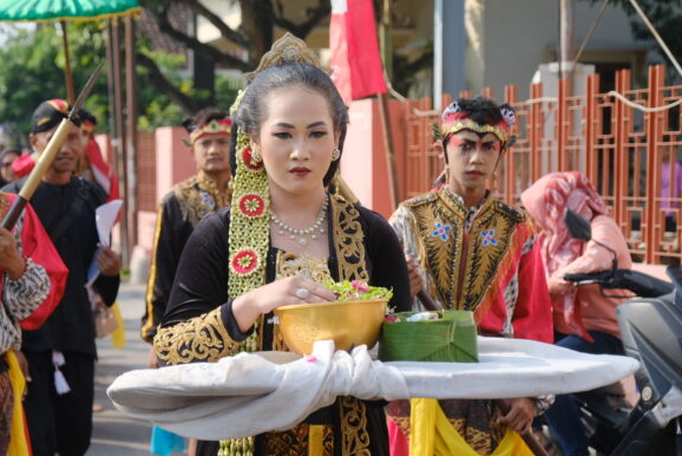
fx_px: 1573
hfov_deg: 24.4
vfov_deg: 16.5
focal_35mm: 83
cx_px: 255
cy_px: 268
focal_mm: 42.7
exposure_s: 1/2000
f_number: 2.8
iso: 400
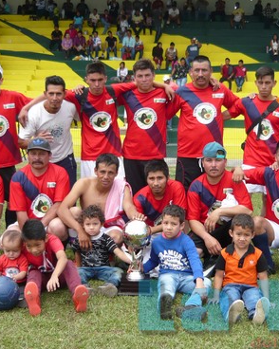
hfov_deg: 27.1
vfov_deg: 33.6
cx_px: 155
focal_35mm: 56
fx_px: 578
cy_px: 167
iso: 100
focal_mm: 5.5
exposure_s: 1/500
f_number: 2.8
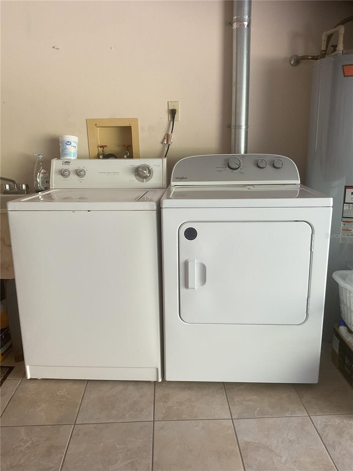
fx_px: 394
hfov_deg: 48.2
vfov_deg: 61.7
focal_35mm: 29
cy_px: 236
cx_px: 176
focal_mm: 3
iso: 80
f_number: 1.8
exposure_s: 1/60
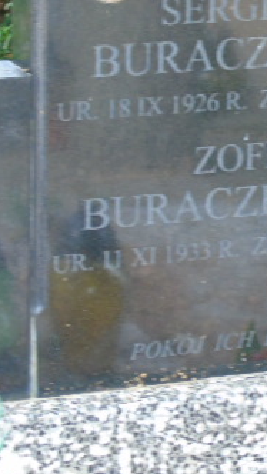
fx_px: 2163
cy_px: 137
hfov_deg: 7.0
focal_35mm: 172
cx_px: 266
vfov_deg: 12.5
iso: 500
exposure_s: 1/20
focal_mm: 15
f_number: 4.1
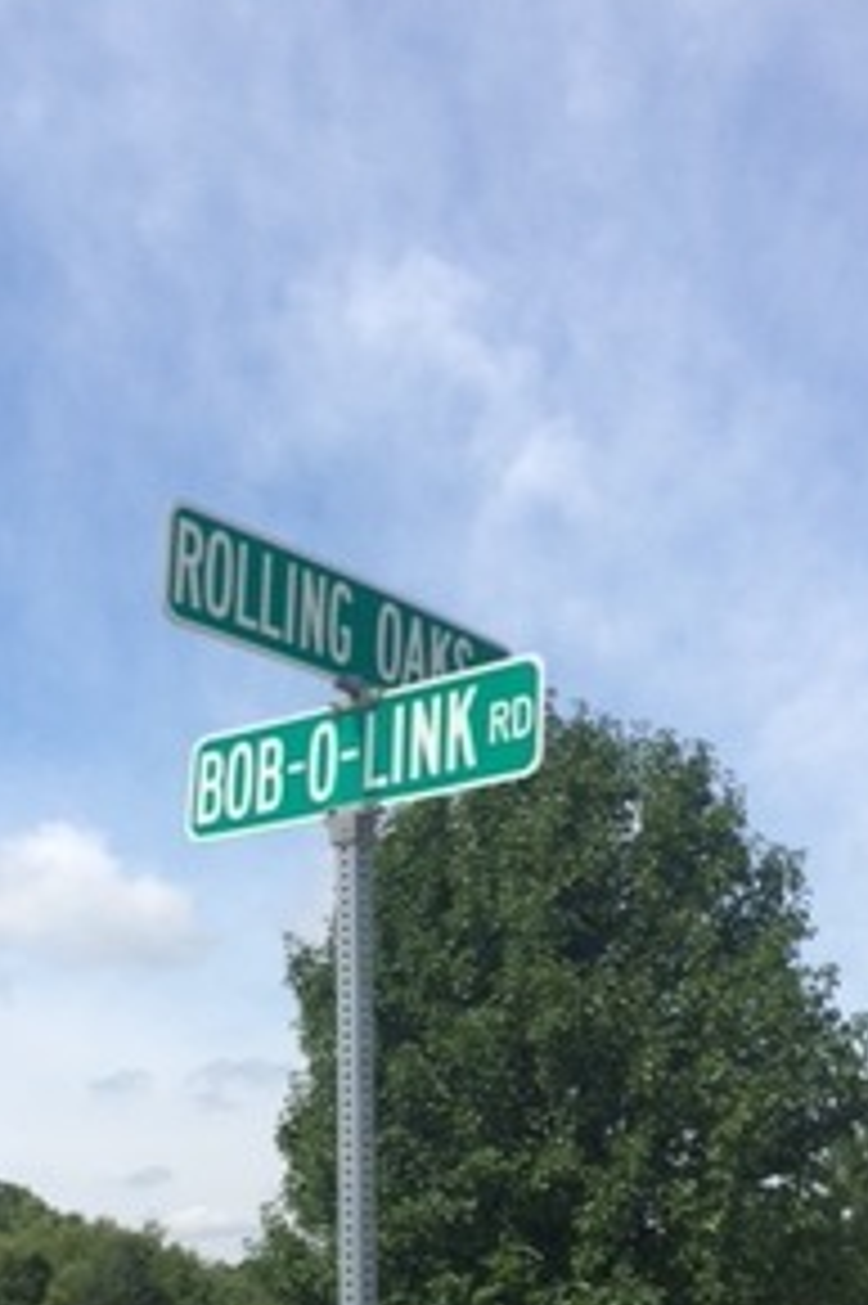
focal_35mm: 50
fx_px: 1810
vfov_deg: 38.3
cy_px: 1017
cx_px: 333
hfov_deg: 26.9
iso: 32
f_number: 2.2
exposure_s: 1/2053
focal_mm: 4.15
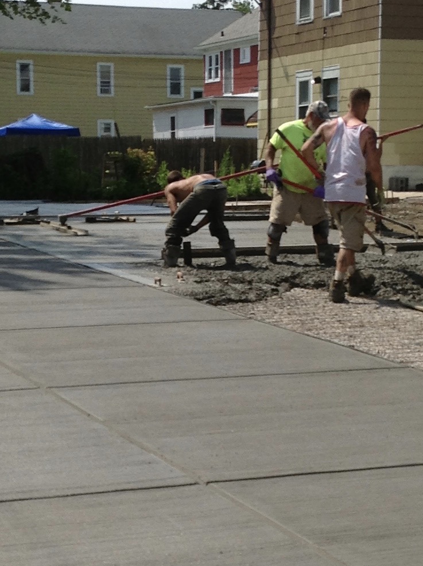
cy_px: 369
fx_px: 1502
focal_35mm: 92
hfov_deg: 16.0
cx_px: 170
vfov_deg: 21.3
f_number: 2.4
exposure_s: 1/2160
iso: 50
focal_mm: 4.28
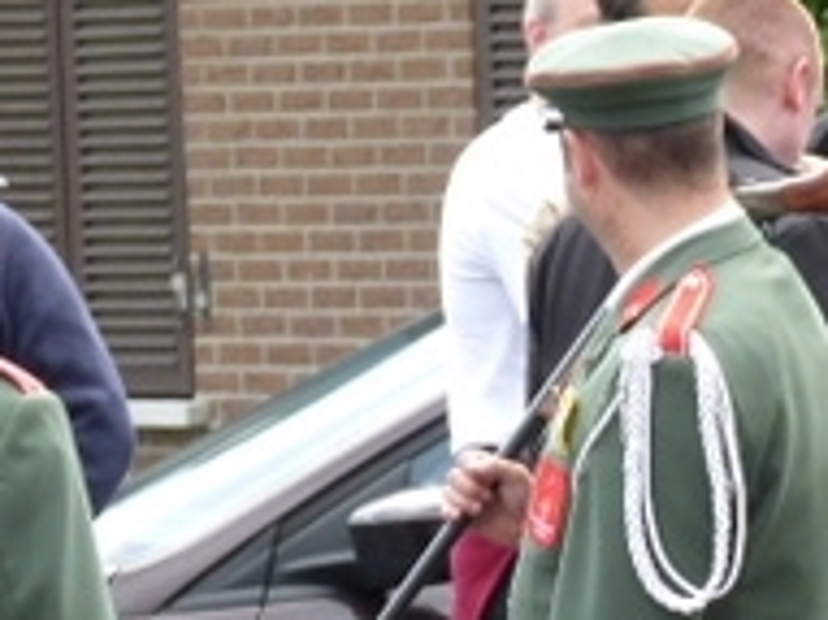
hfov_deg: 3.5
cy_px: 594
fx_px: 13506
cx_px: 698
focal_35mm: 565
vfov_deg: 2.6
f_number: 4
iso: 100
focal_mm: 32.4
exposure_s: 1/160
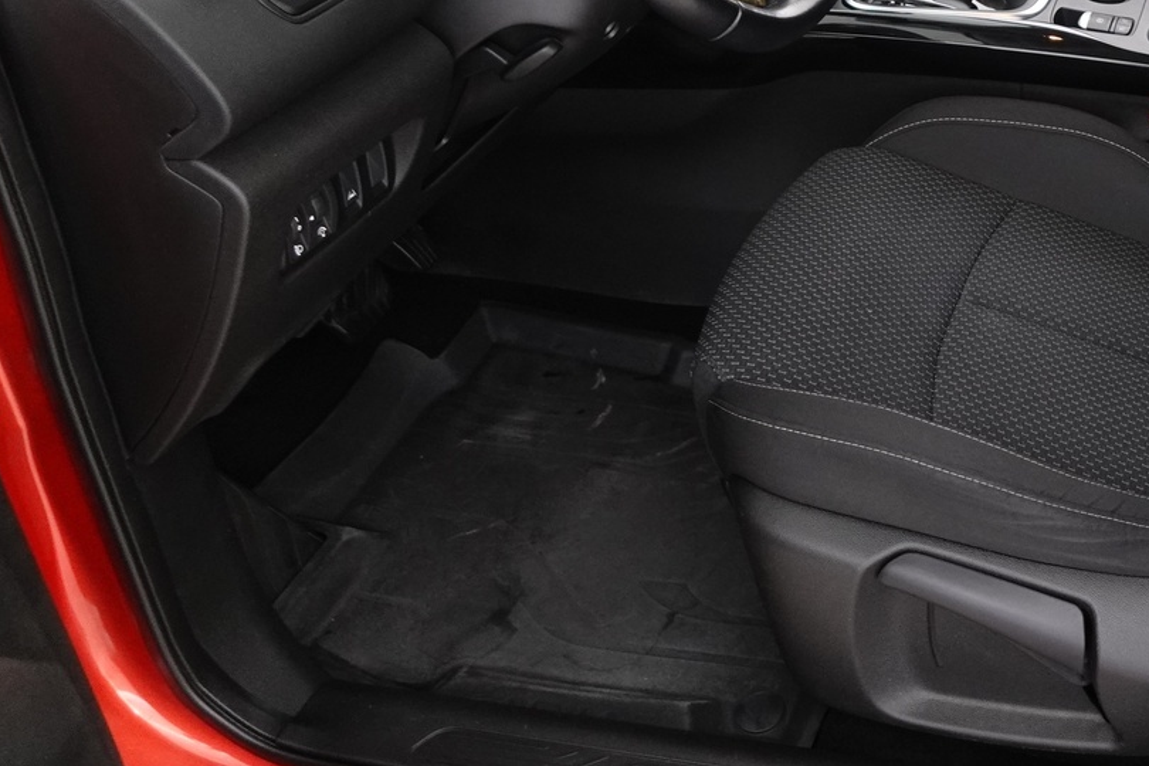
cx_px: 1047
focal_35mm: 48
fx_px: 1532
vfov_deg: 27.4
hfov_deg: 38.2
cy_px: 128
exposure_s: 1/20
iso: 800
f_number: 1.8
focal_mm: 9.4
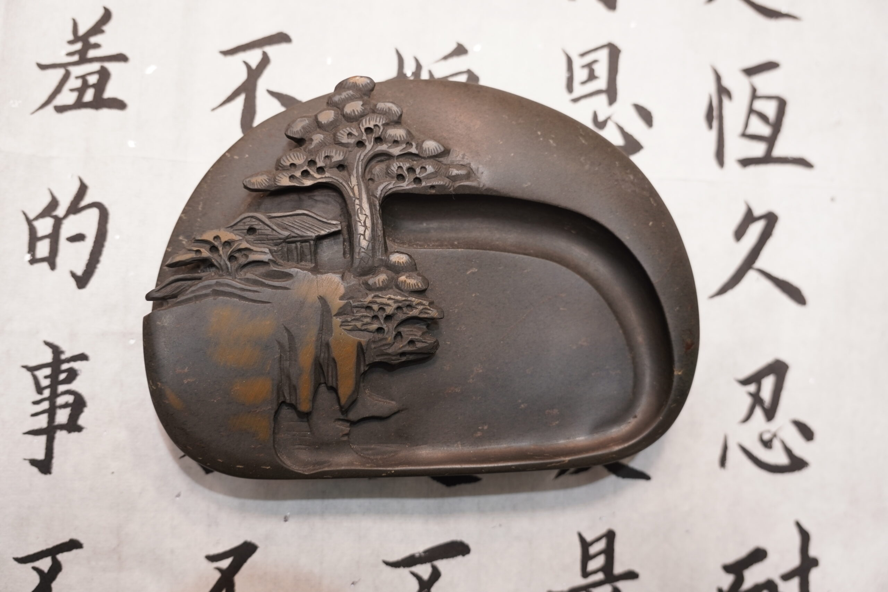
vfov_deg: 43.2
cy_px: 296
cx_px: 444
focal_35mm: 30
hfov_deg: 61.4
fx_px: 747
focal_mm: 20.2
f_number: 2.8
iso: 400
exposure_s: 1/40
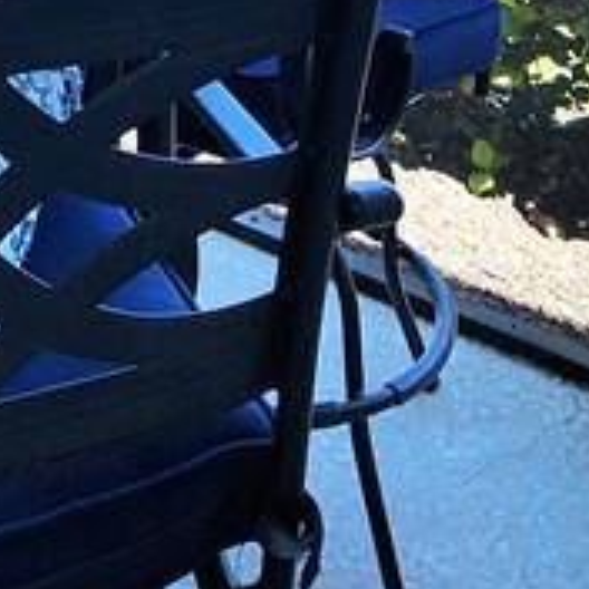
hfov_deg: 25.1
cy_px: -395
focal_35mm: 67
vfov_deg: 20.3
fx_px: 1290
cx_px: 84
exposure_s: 1/299
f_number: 2.2
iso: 50
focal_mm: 2.2
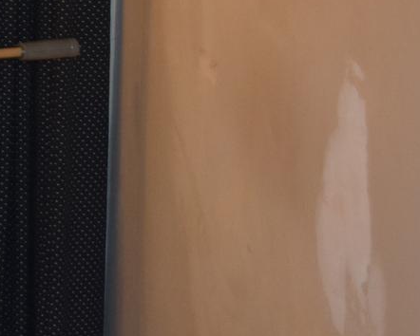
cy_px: -274
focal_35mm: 202
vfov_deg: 7.4
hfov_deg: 9.2
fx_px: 2514
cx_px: -255
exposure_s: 1/80
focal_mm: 31
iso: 800
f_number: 4.2
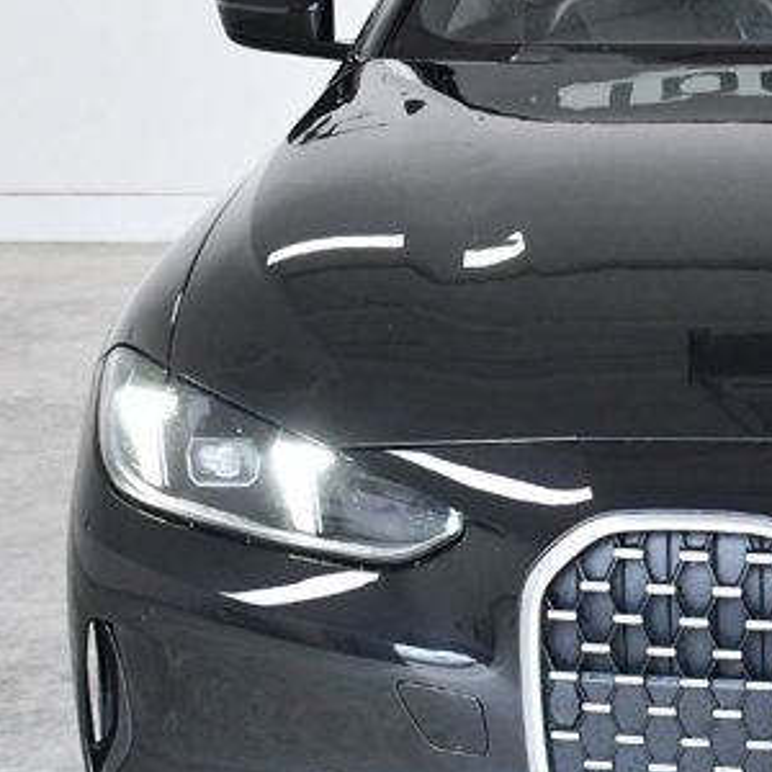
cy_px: 275
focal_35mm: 113
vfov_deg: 15.4
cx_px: 903
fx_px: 2851
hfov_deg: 14.9
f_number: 9
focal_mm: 26
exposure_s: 1/320
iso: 2500
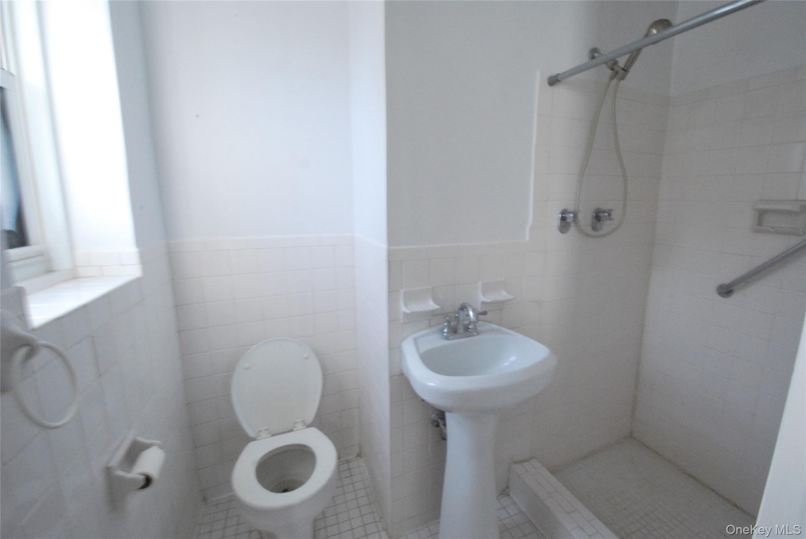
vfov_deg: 77.5
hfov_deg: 100.3
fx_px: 336
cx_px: 403
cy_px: 270
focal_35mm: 15
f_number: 22
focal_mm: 10
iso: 1600
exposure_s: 1/10
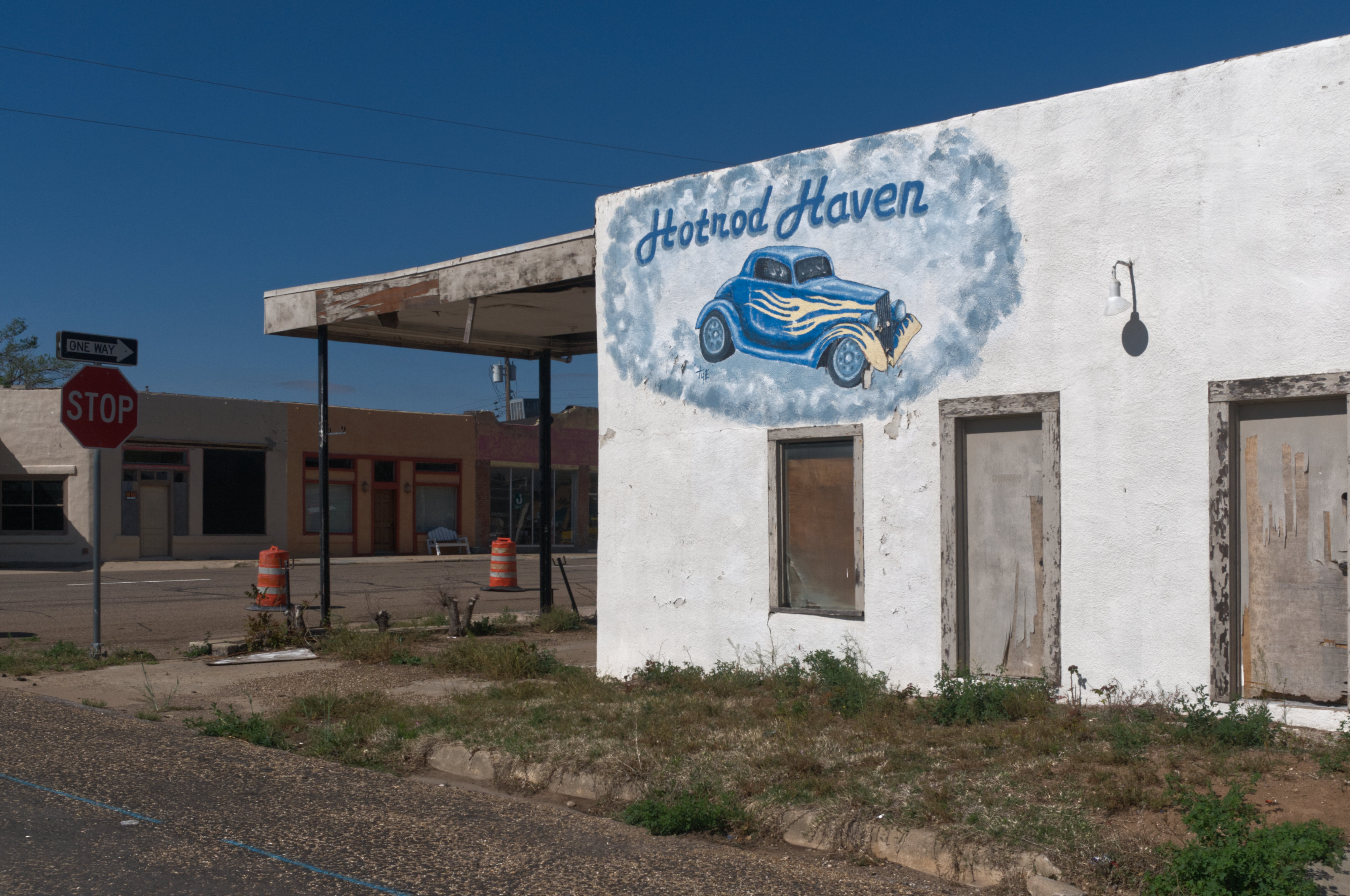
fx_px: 1517
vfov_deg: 32.9
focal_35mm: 40
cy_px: 448
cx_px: 675
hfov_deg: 48.0
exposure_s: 1/2000
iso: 400
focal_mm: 27
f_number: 10
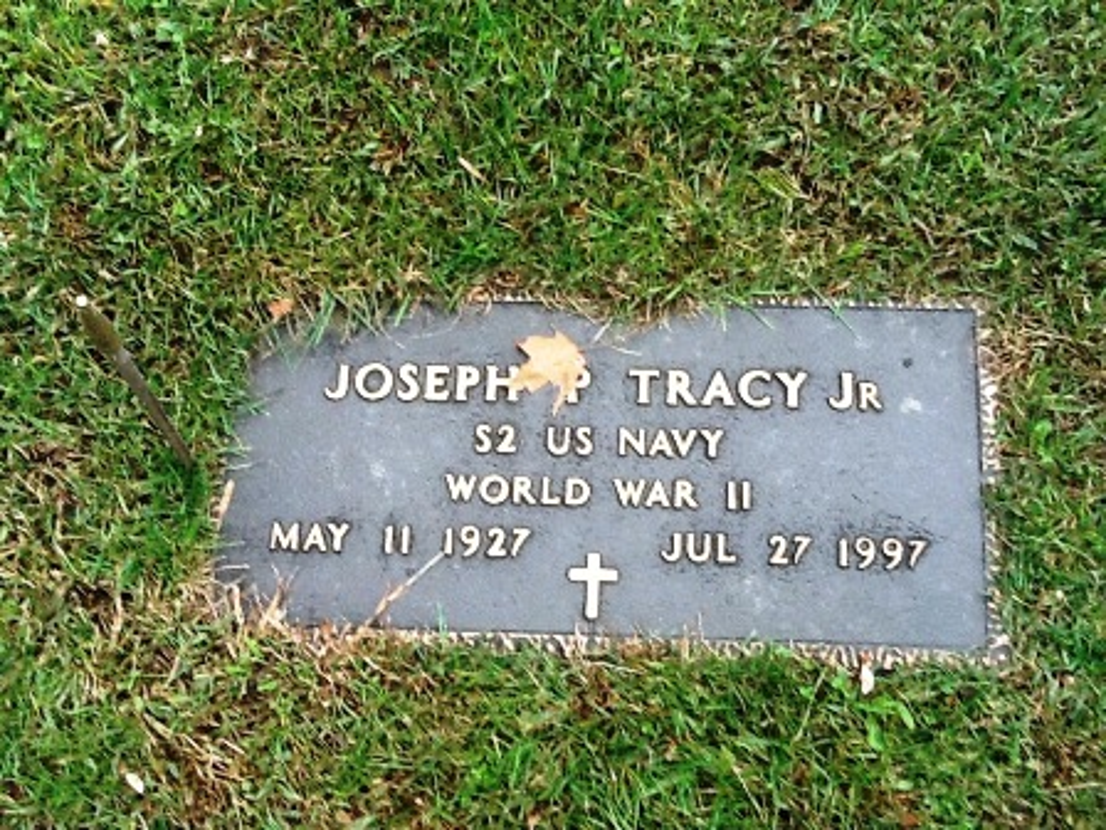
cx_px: 553
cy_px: 415
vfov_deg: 44.2
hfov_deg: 56.8
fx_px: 1022
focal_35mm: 32
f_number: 2.4
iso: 100
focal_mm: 2.03
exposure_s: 1/120
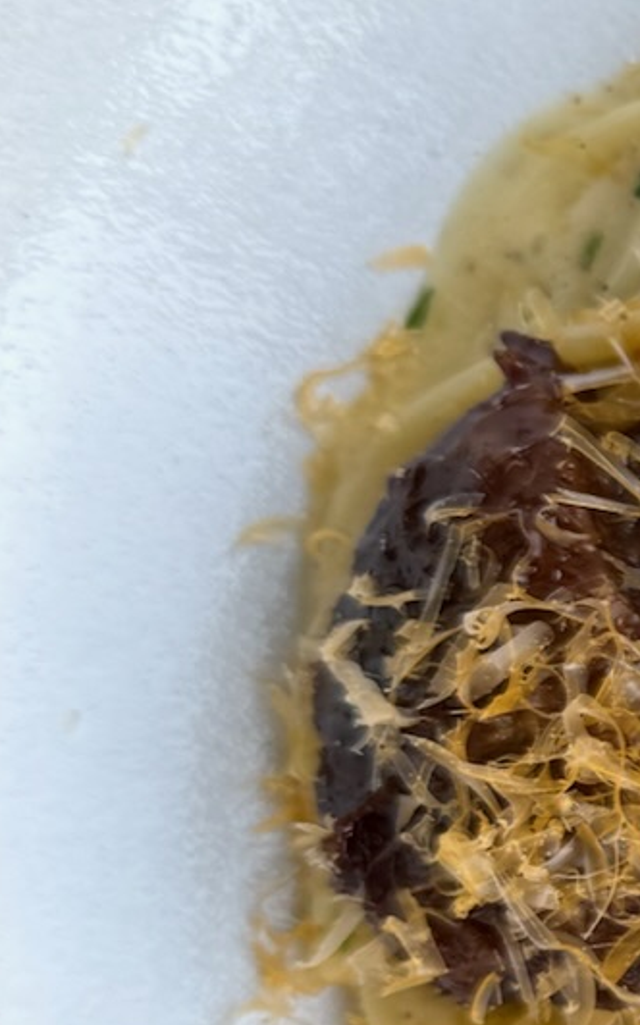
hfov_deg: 11.4
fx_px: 2738
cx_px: 1444
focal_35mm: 98
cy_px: 740
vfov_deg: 21.1
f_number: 1.78
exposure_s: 1/152
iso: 64
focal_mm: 6.76
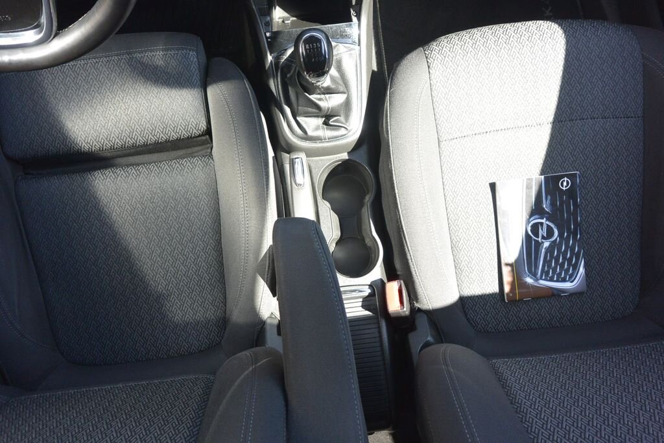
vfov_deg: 45.0
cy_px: 222
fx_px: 535
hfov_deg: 63.7
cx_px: 332
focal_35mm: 29
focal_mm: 11
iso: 200
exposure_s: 1/160
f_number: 3.5
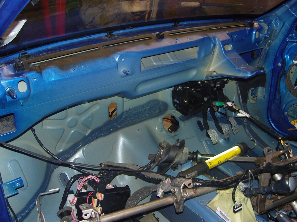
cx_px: 148
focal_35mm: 34
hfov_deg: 54.0
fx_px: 292
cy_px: 111
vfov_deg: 41.8
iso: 100
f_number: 2.8
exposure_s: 1/40
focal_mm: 7.3
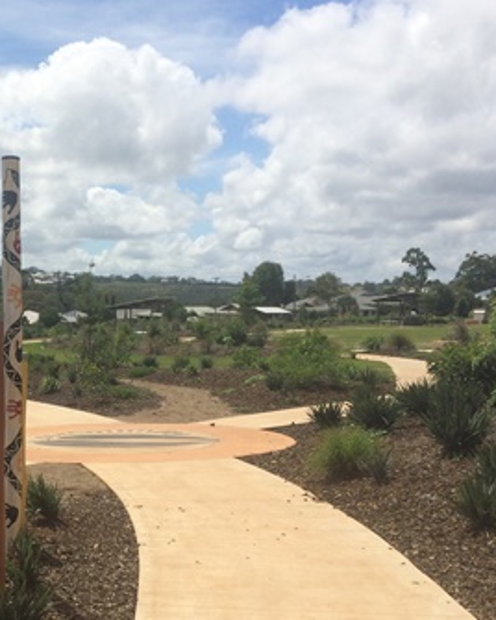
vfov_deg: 34.7
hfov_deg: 26.3
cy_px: 353
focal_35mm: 54
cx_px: -28
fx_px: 991
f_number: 2.2
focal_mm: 4.15
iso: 32
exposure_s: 1/4115
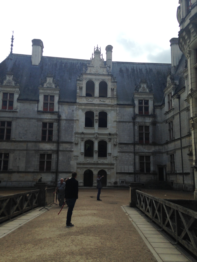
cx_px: 98
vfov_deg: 55.4
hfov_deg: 42.9
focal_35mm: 33
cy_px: 131
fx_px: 250
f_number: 2.4
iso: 50
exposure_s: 1/1506
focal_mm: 4.12
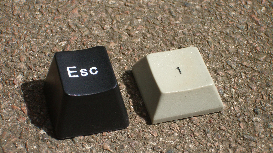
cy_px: 83
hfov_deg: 18.6
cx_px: 137
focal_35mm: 115
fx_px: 832
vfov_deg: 10.5
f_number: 7.7
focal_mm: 17.4
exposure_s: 1/250
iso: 80
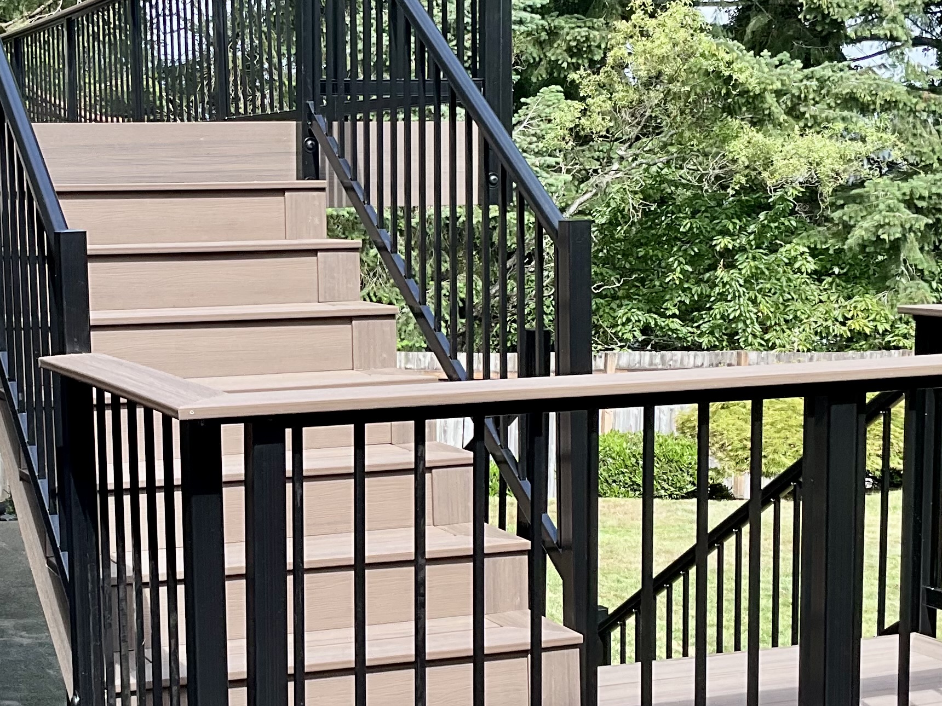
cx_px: 237
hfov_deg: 28.2
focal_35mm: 68
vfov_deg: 21.6
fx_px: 1850
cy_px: 353
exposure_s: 1/409
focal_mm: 3
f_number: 1.8
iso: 16
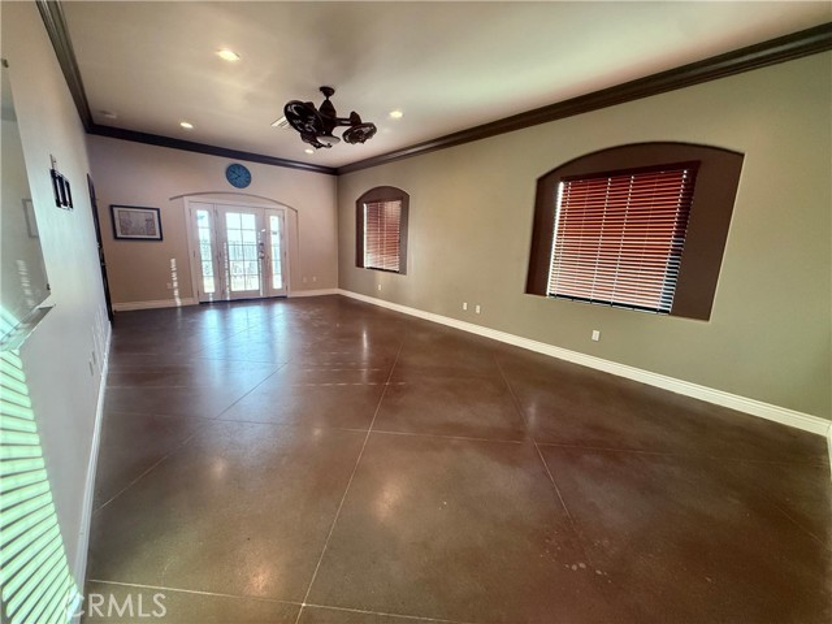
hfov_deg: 102.1
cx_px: 416
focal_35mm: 14
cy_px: 312
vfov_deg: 85.7
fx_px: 336
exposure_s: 1/120
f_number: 2.2
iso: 400
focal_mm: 2.22
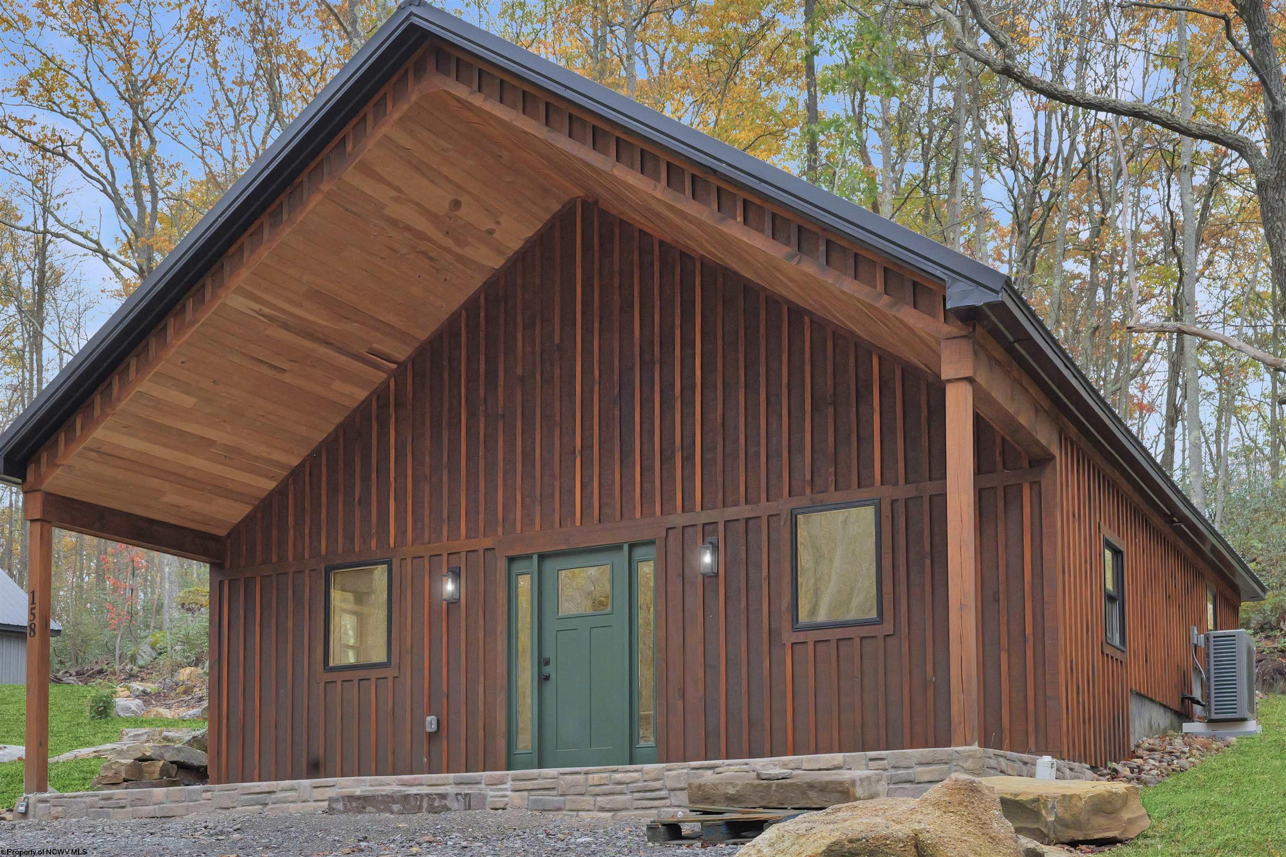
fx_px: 1607
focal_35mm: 45
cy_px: 428
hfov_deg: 43.6
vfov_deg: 29.9
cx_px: 643
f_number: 11
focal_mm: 45
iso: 5000
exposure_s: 1/500
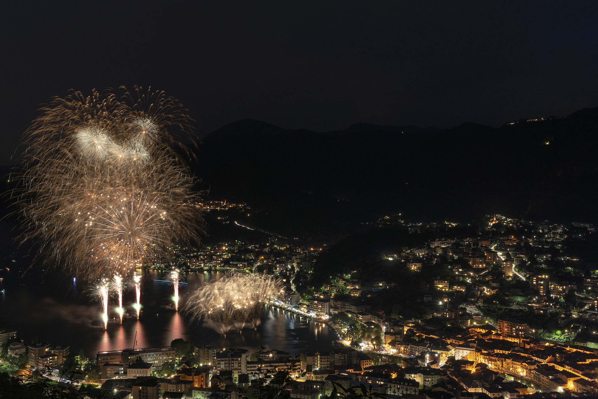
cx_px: 290
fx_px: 582
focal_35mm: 35
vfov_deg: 37.9
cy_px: 188
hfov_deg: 54.4
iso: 250
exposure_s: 25
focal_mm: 32
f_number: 9
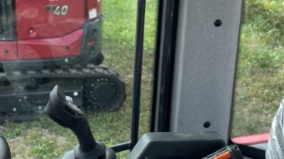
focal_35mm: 72
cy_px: 73
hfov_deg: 29.3
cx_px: 174
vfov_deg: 16.7
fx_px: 542
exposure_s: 1/1082
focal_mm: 4.2
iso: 32
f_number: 1.6
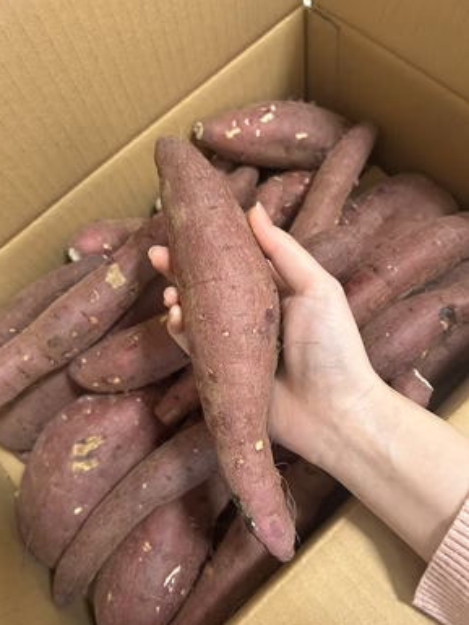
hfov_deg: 51.4
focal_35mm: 27
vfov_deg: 65.3
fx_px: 487
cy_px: 321
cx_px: 227
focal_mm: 5.7
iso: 400
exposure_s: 1/40
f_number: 1.5
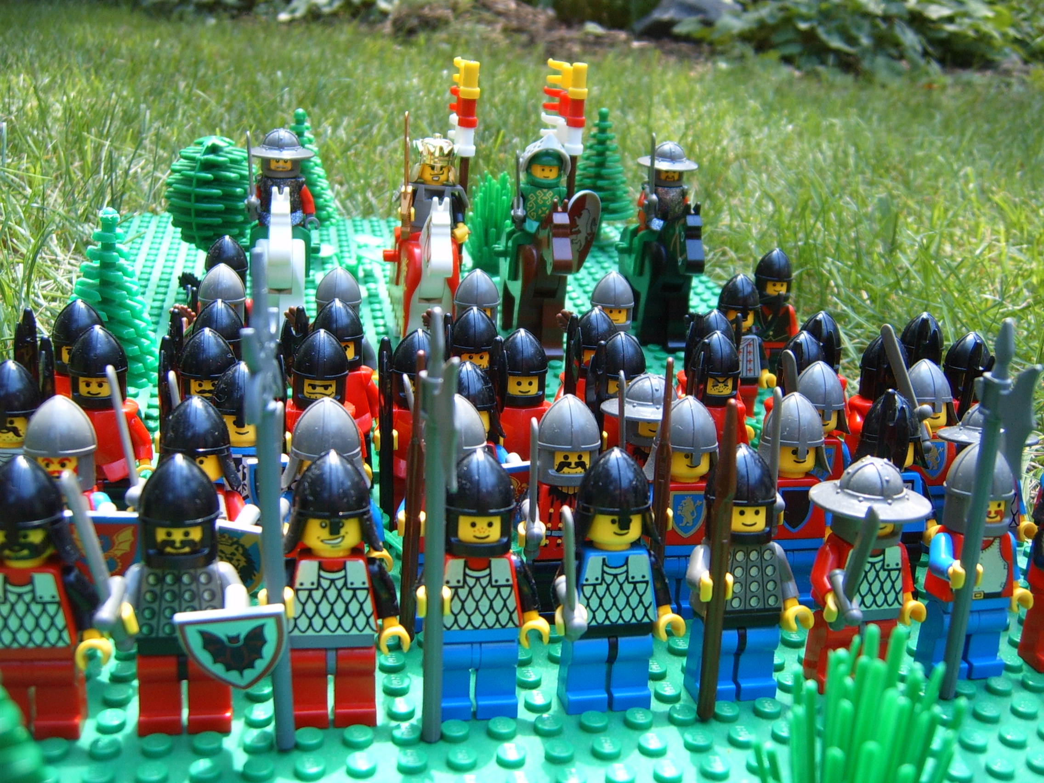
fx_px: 1116
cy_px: 392
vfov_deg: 38.7
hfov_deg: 50.1
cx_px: 522
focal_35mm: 37
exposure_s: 1/90
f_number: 2.9
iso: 63
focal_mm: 6.2
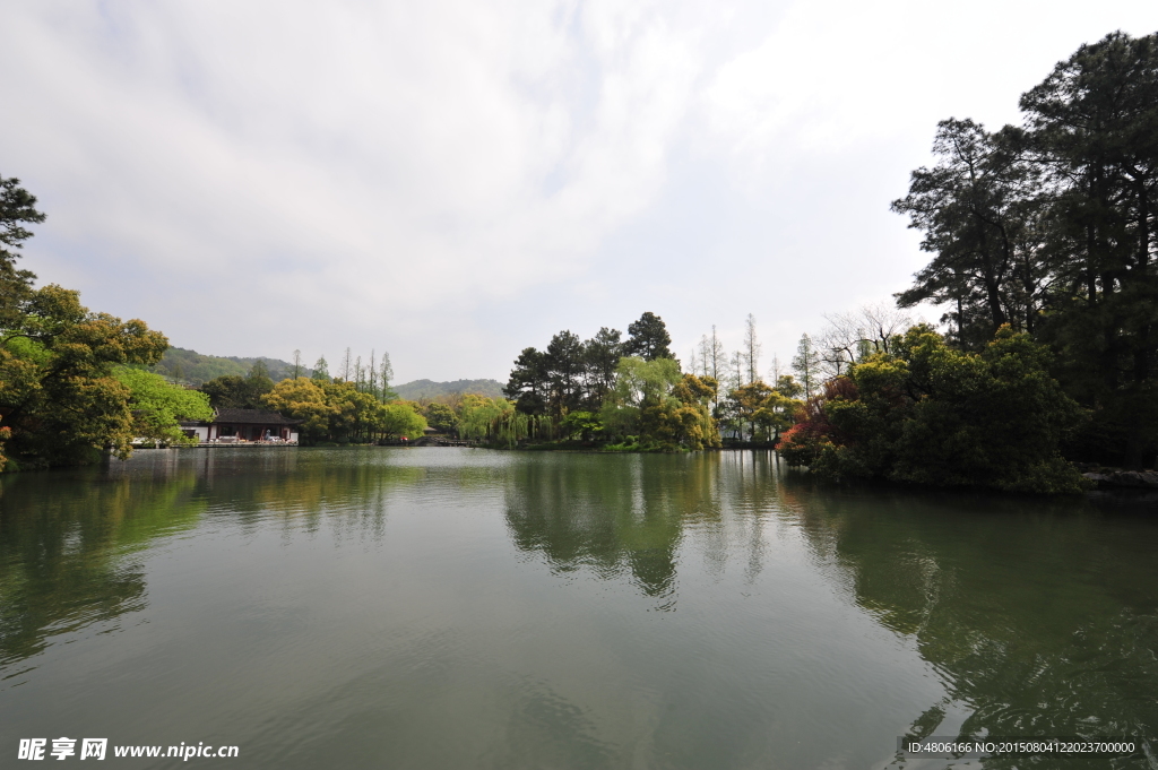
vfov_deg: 81.1
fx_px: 450
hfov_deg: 104.3
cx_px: 579
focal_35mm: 14
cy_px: 385
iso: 200
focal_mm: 14
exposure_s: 1/400
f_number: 10
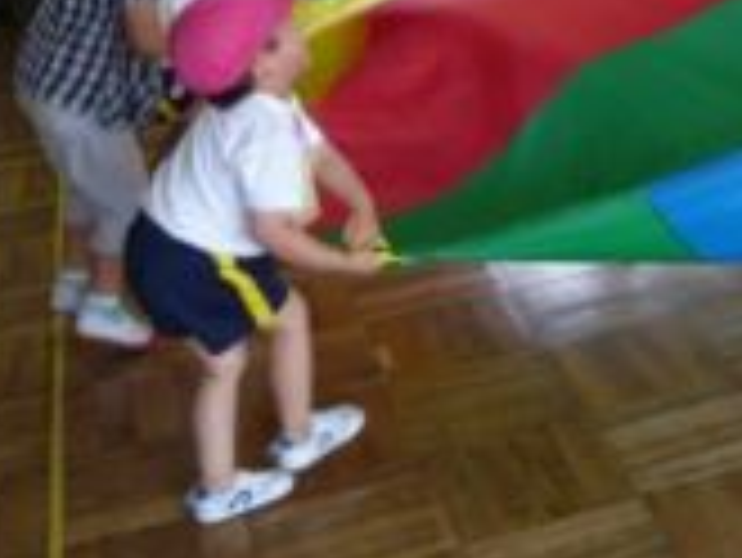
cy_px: -76
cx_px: 800
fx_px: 1459
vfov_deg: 20.5
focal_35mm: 68
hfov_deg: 26.5
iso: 200
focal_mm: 4.5
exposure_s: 1/60
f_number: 2.8
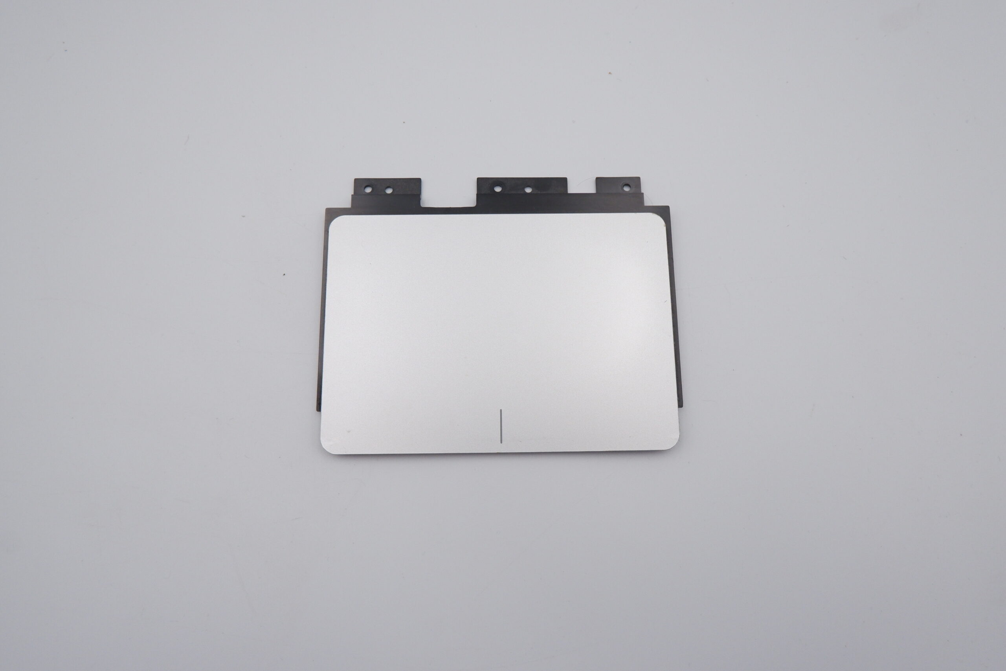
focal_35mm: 23
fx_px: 643
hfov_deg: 76.1
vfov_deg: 55.1
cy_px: 336
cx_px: 503
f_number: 8
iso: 1250
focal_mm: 15
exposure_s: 1/450
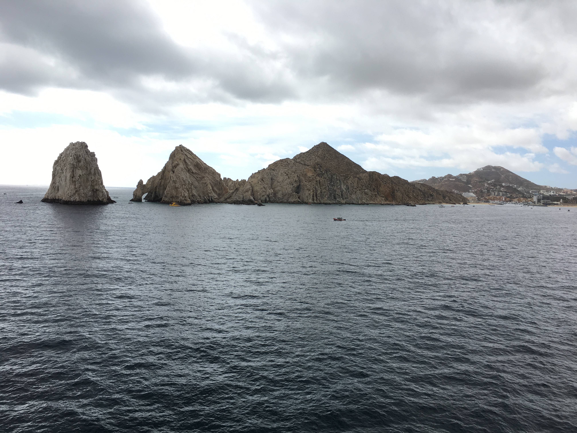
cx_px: 288
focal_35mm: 29
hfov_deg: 61.7
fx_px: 483
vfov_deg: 48.2
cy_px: 216
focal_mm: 4.15
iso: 25
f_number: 2.2
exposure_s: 1/1350
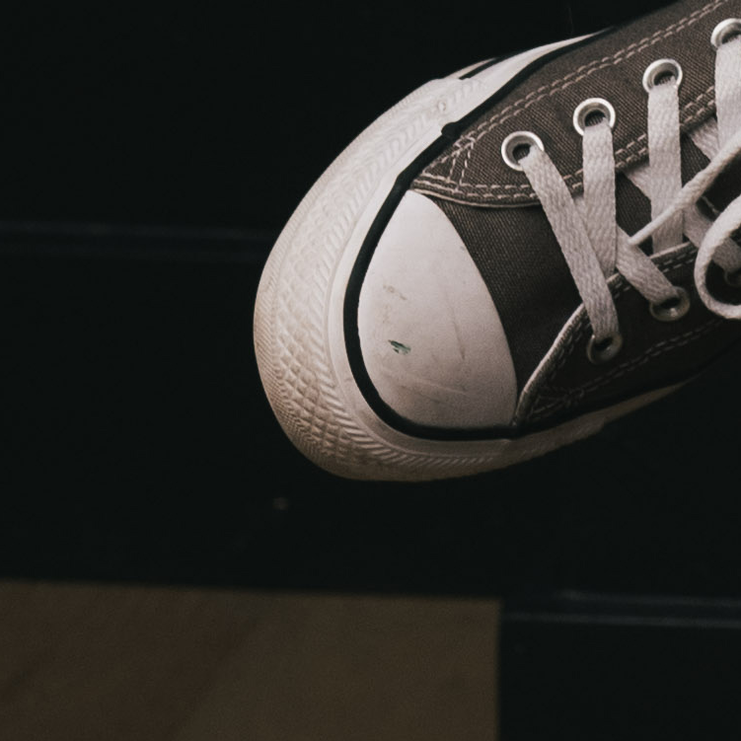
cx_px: 1472
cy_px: -1034
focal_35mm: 327
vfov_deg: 5.2
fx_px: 7919
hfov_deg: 5.3
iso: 200
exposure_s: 1/250
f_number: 4.5
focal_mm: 35
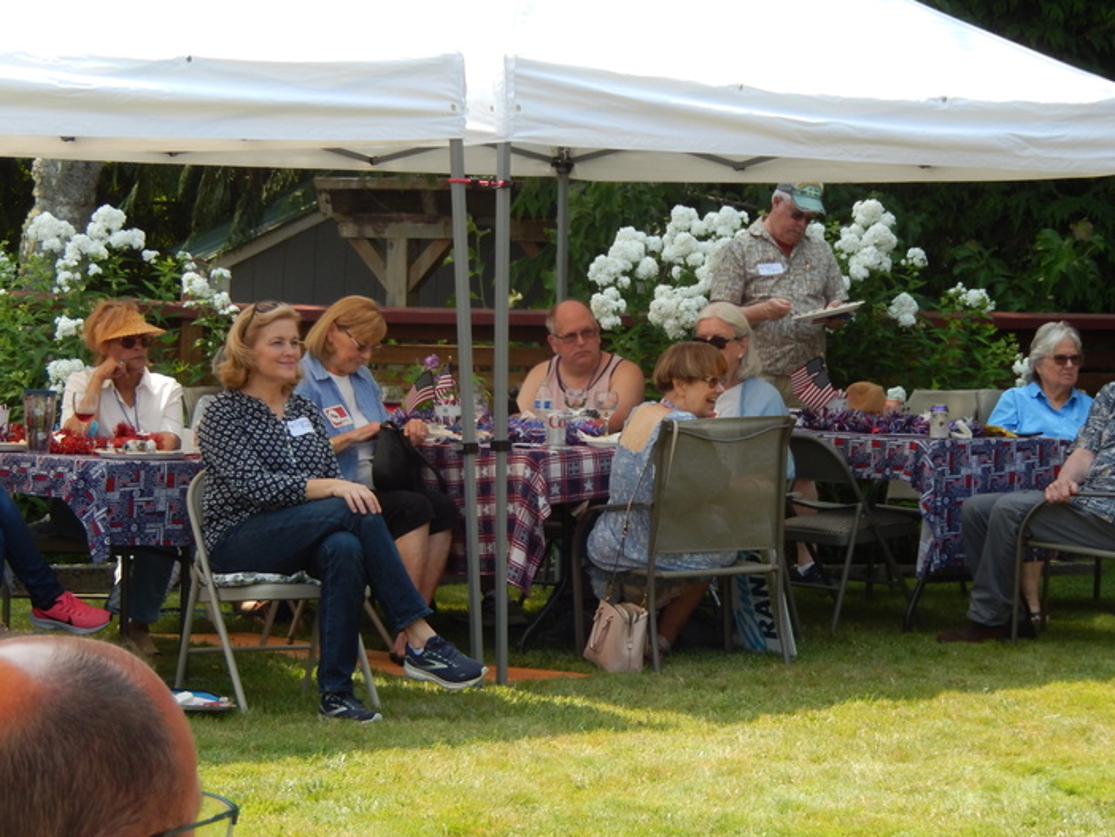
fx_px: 4253
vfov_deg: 11.2
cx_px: 588
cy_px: 402
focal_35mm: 132
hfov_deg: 14.9
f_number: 5.5
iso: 125
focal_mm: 21
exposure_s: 1/200
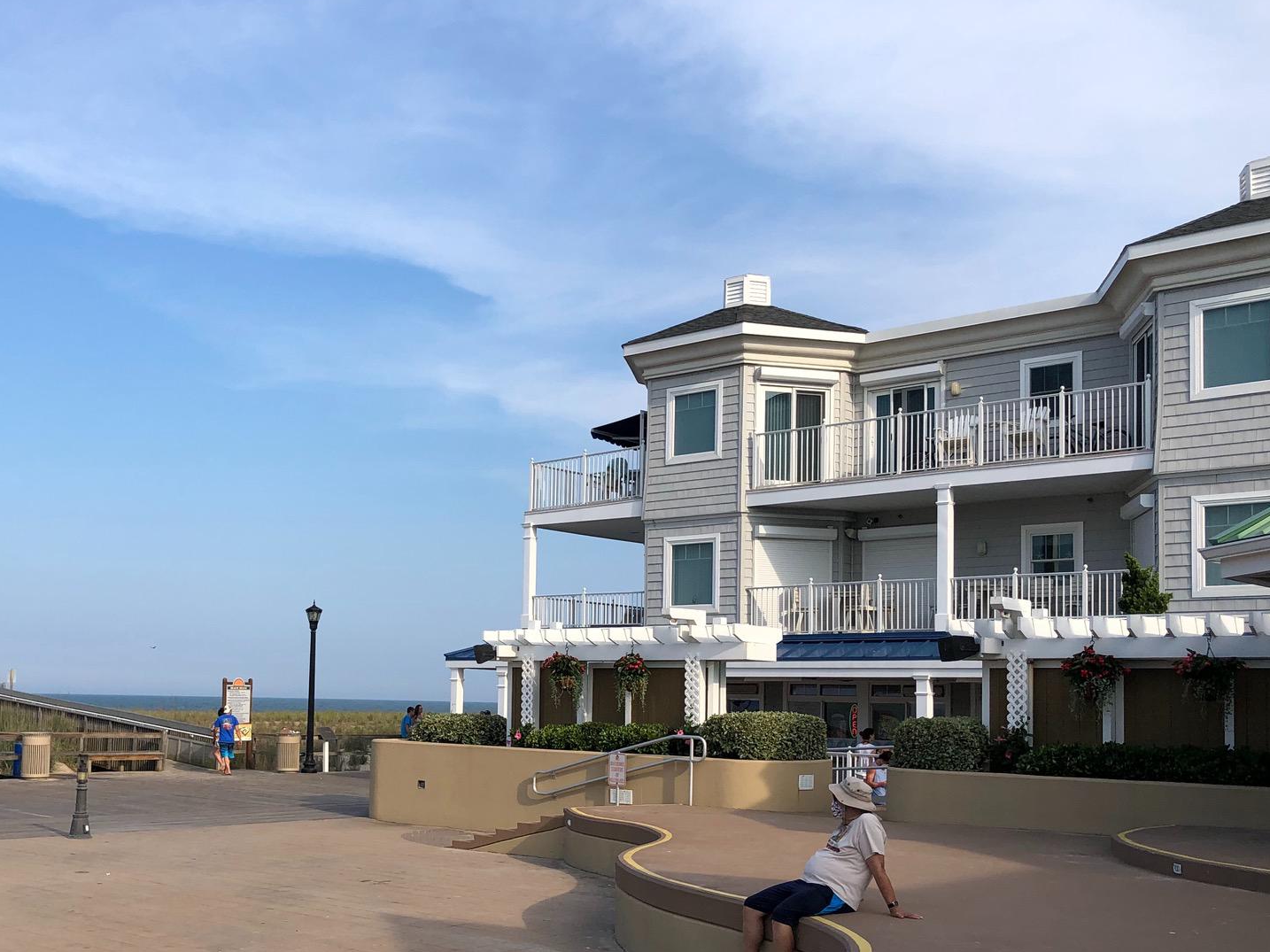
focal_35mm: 40
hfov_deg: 45.8
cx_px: 380
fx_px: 1467
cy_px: 614
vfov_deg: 35.7
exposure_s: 1/1675
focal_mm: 3.99
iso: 20
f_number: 1.8
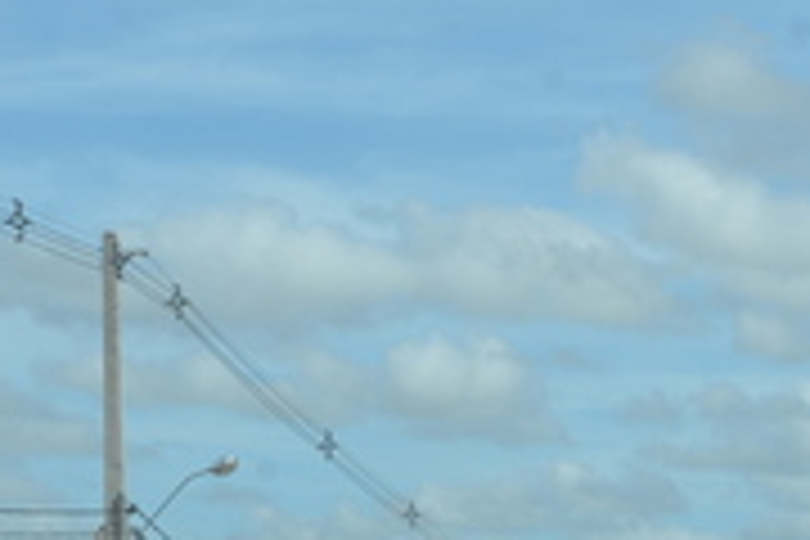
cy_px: 810
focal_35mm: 160
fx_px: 3600
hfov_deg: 12.5
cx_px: 974
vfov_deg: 8.4
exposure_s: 1/250
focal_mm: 52
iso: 100
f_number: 8
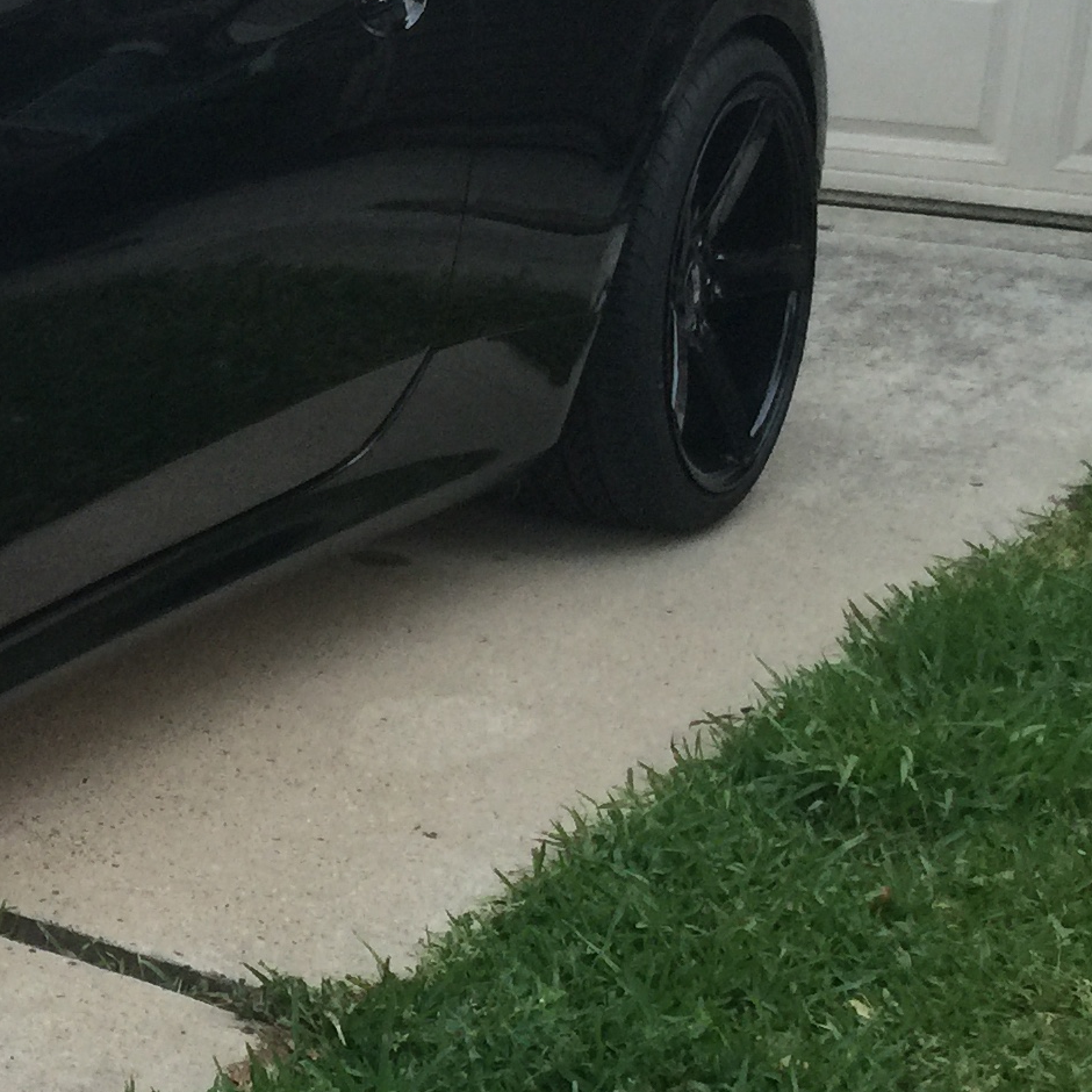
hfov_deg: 17.6
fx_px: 3176
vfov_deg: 19.5
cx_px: -523
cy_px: 496
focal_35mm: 89
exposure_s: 1/30
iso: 50
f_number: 2.2
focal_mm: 4.15
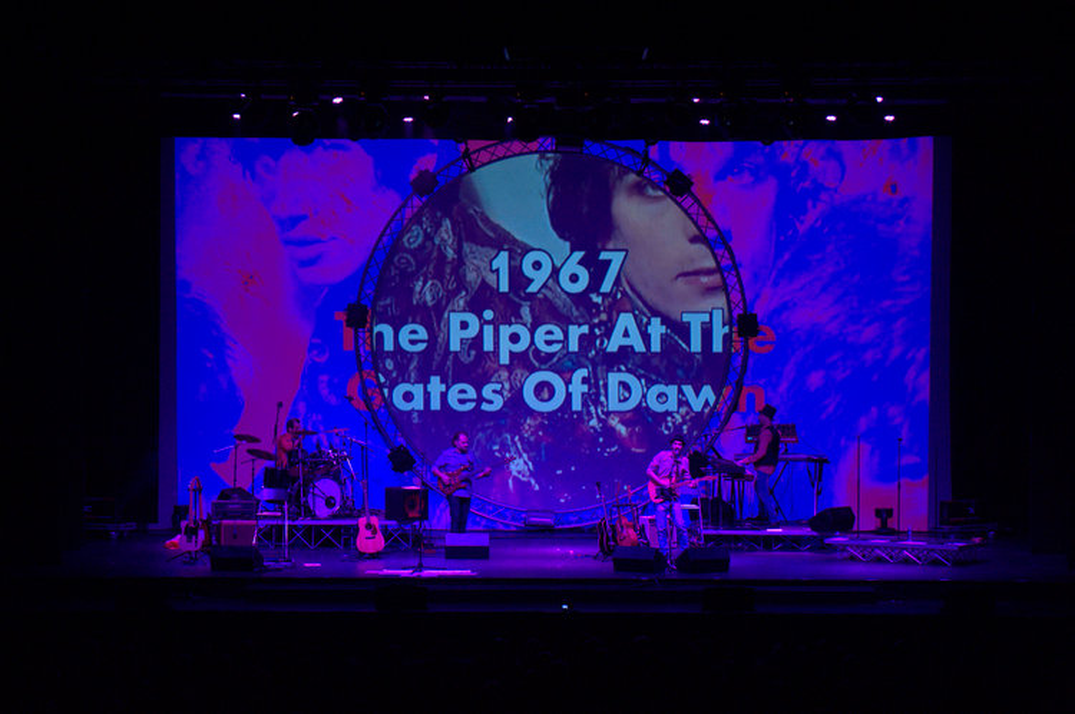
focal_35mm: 105
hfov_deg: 19.5
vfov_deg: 13.0
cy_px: 357
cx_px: 538
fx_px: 3131
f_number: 3.5
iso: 6400
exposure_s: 1/100
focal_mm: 105
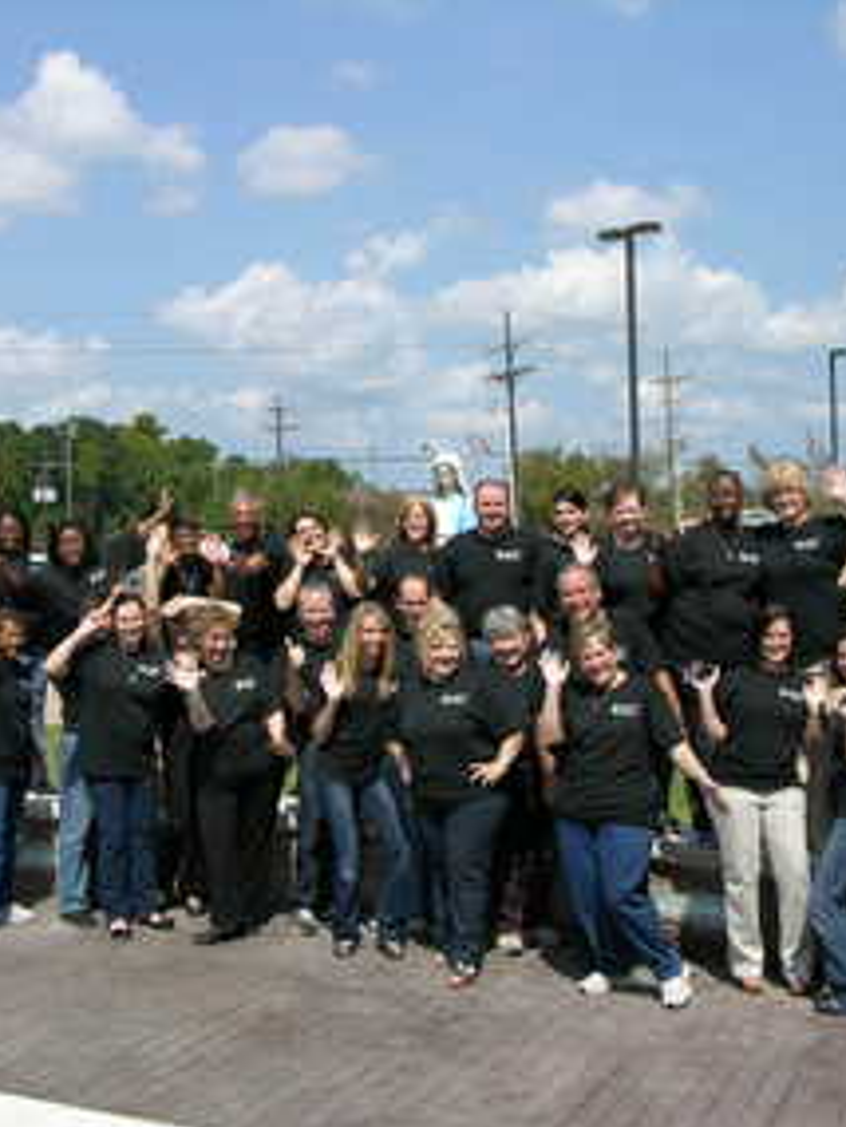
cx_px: 378
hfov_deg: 30.3
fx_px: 1563
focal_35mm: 48
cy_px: 575
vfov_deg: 39.6
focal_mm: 8.9
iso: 50
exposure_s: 1/252
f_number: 6.3
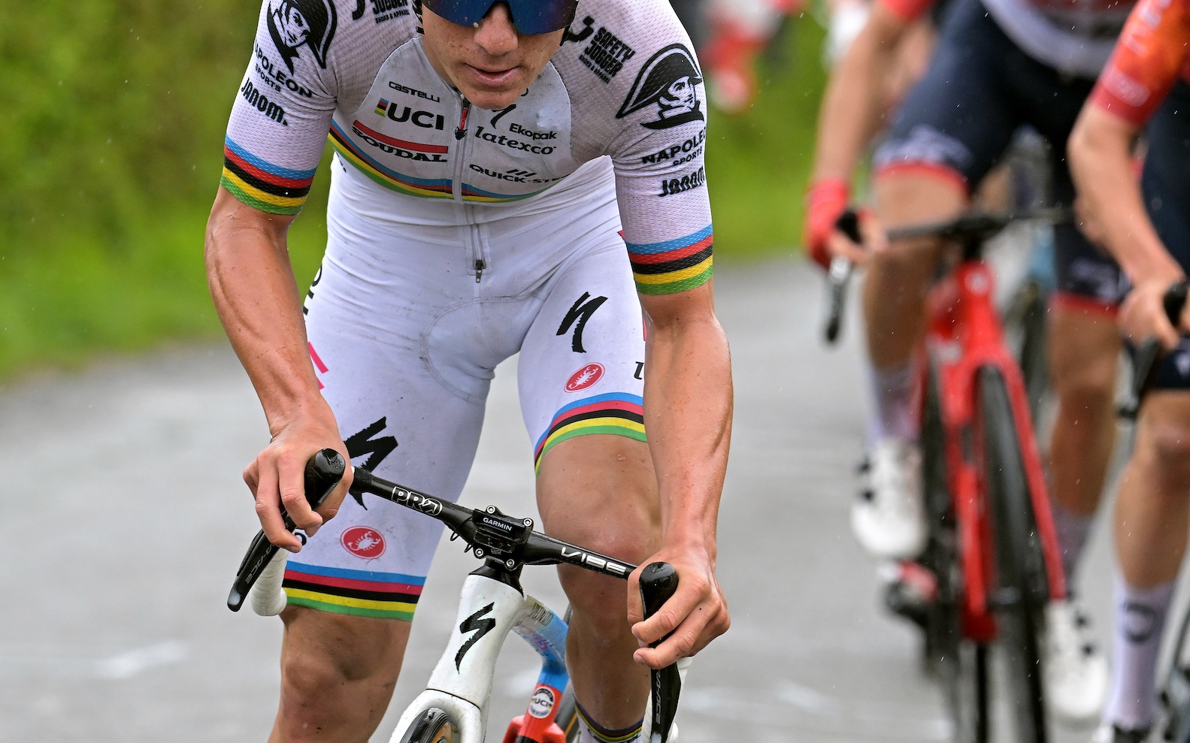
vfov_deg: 3.0
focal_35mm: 432
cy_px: 357
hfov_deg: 4.9
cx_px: 647
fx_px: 14009
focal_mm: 260
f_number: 5.6
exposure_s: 1/1250
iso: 2000
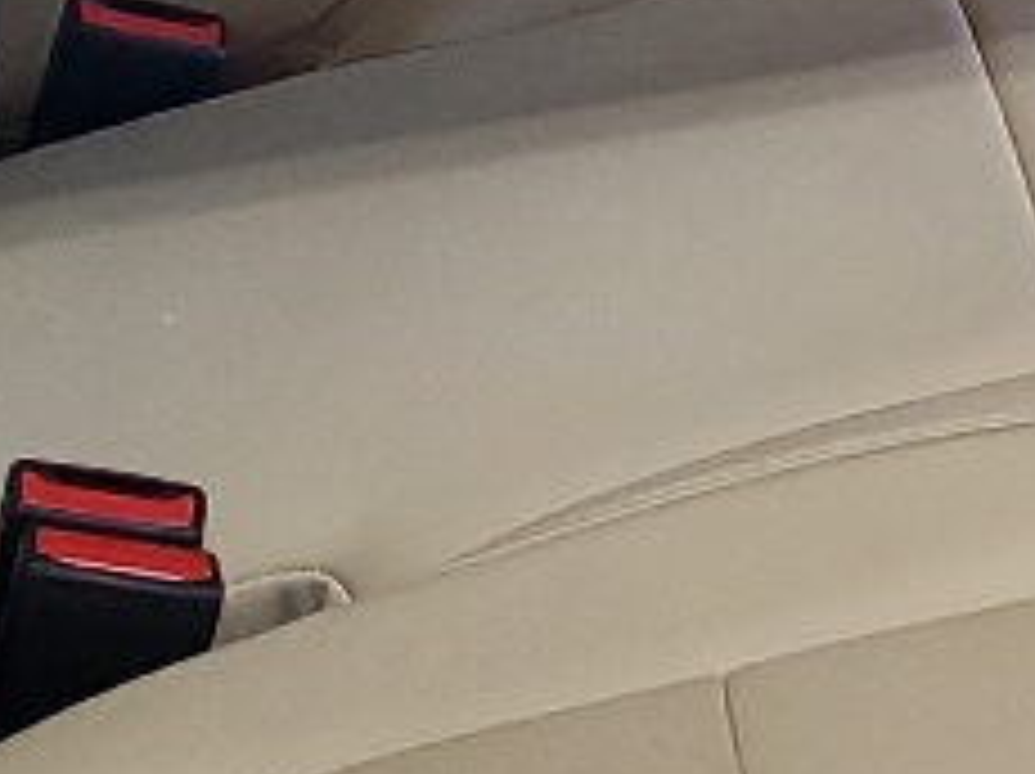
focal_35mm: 181
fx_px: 5406
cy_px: -644
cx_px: 1269
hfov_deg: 10.7
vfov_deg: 7.9
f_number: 1.5
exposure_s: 1/60.2
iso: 92
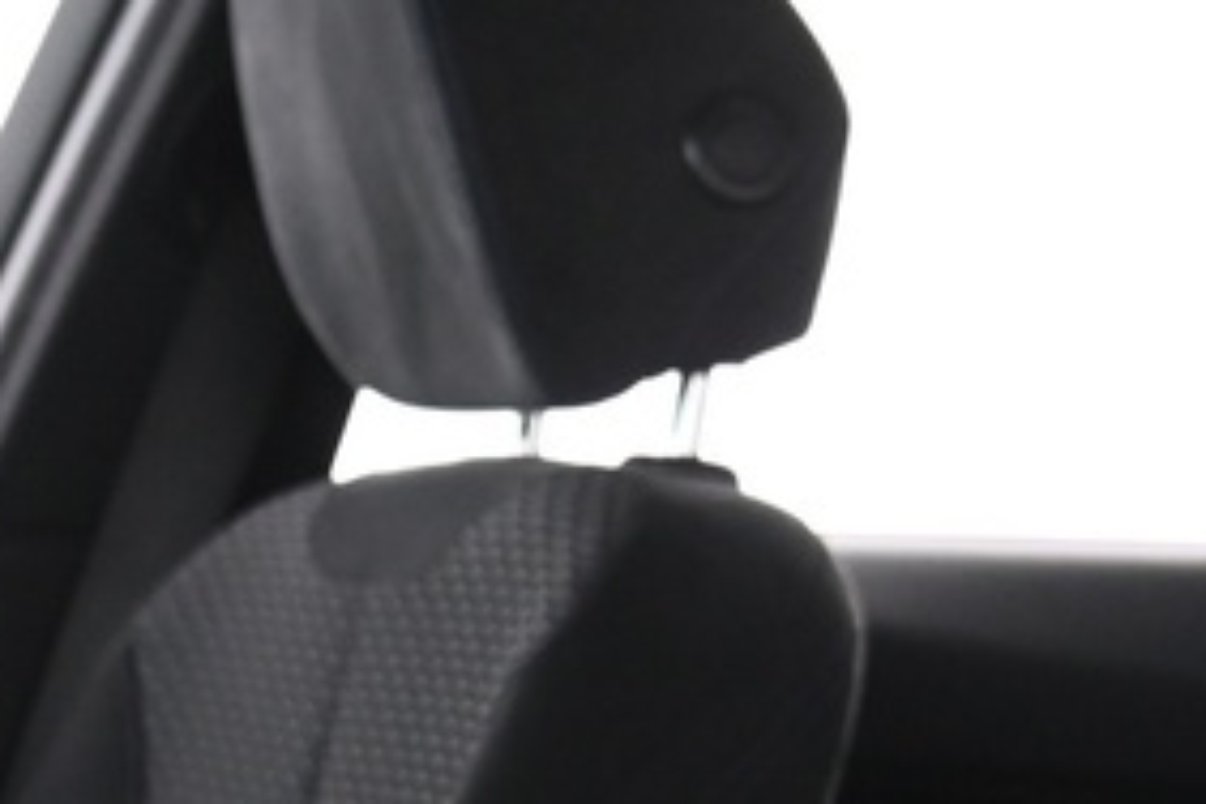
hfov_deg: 14.6
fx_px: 4623
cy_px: 2019
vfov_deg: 8.9
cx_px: -81
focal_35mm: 138
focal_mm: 24
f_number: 4
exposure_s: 1/15
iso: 2000
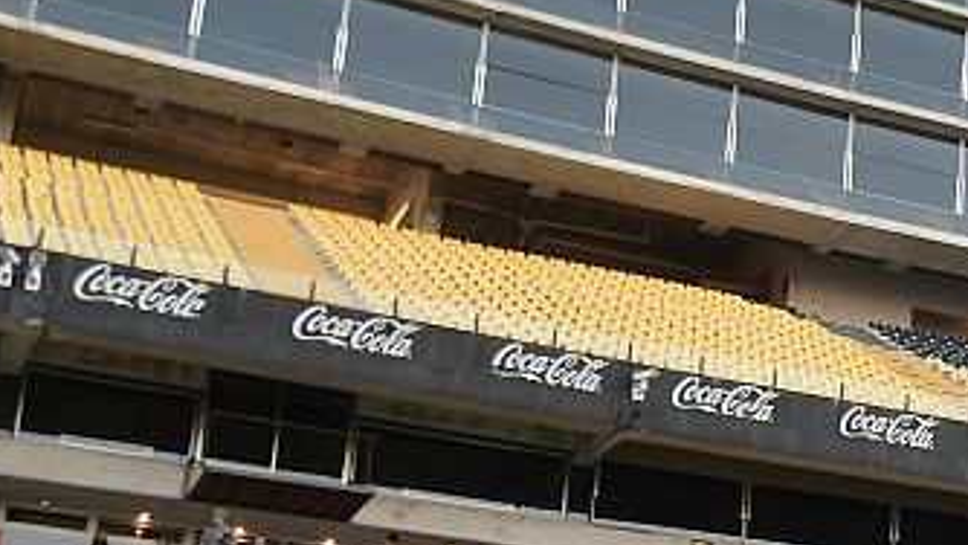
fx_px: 1977
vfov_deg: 15.3
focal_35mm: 77
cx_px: 1359
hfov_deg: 23.3
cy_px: 584
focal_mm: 16
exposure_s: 1/100
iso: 400
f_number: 6.3
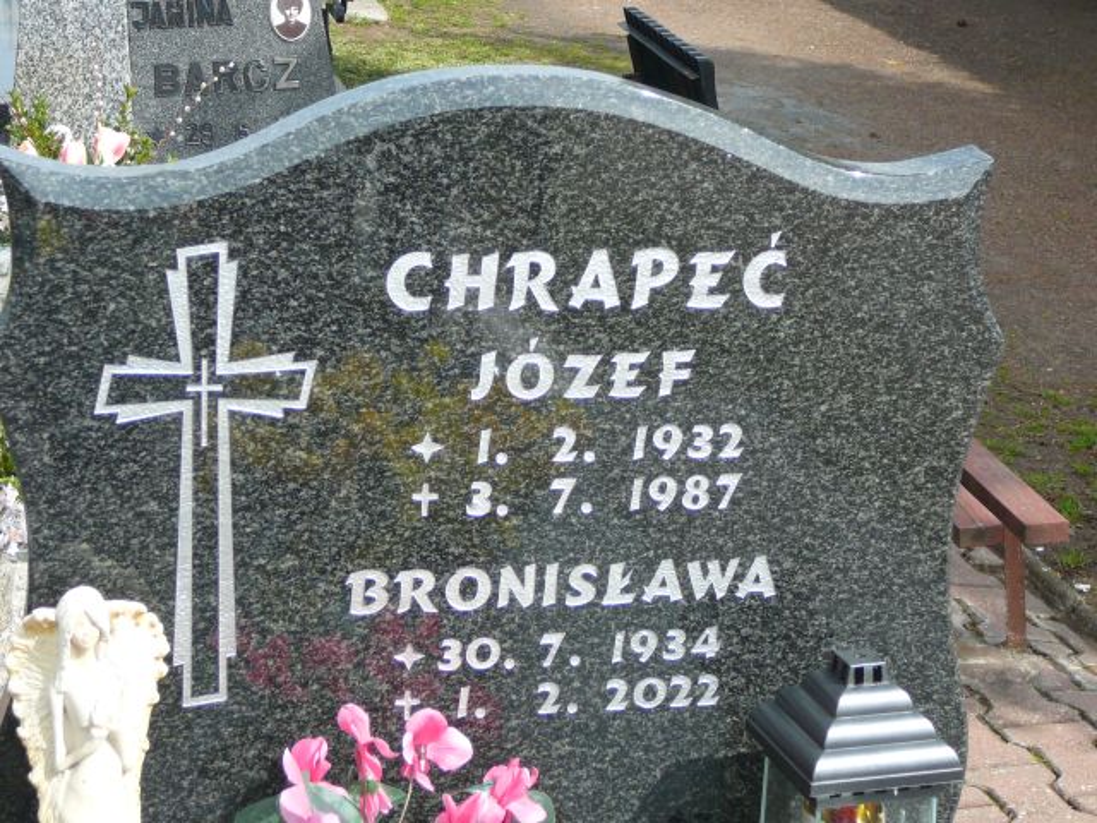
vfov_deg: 19.1
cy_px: 412
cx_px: 548
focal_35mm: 77
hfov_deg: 25.3
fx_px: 2440
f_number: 3.7
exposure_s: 1/400
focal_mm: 11.5
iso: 80
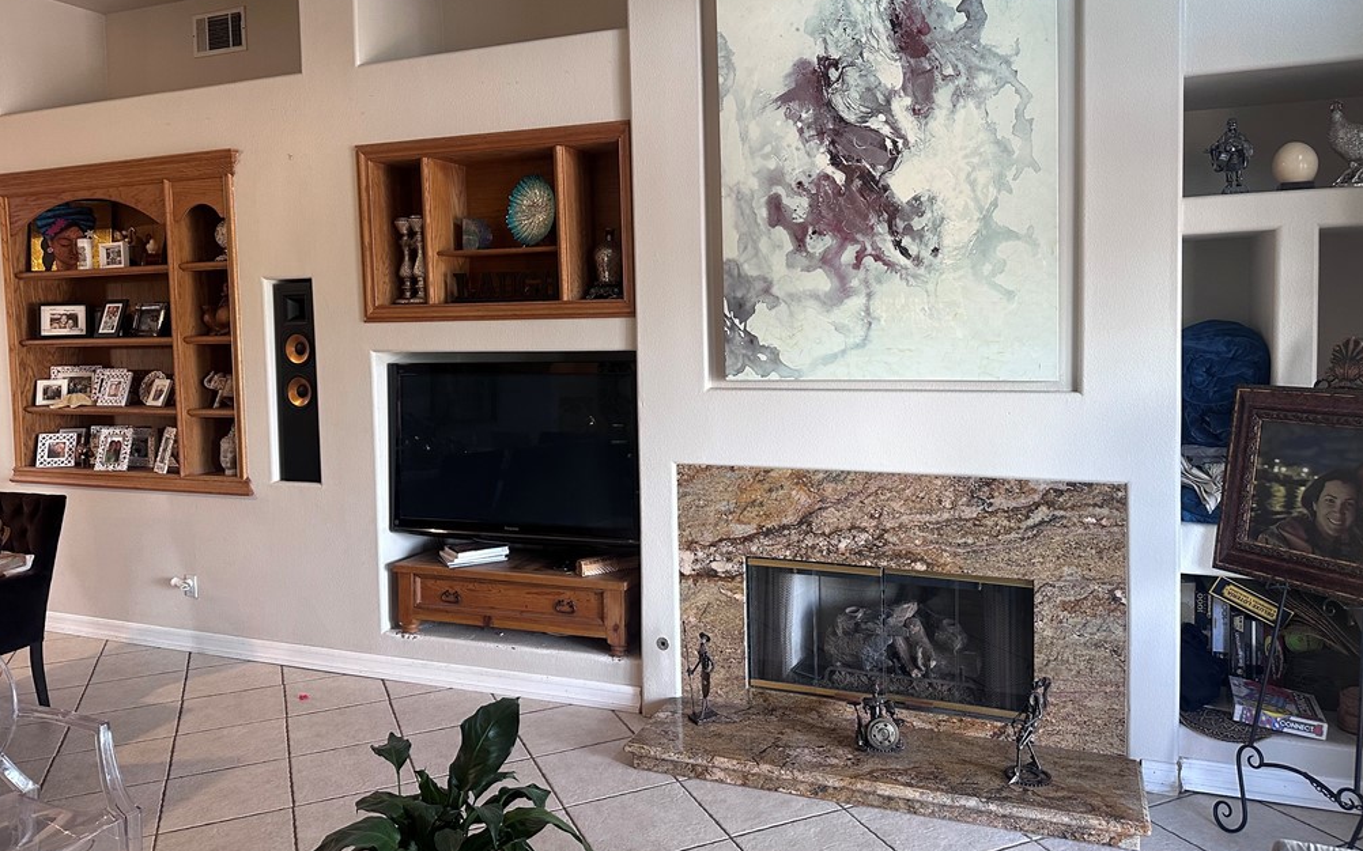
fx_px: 966
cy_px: 371
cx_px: 673
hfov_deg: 70.4
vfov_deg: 47.5
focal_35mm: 26
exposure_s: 1/60
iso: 250
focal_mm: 6.86
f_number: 1.78
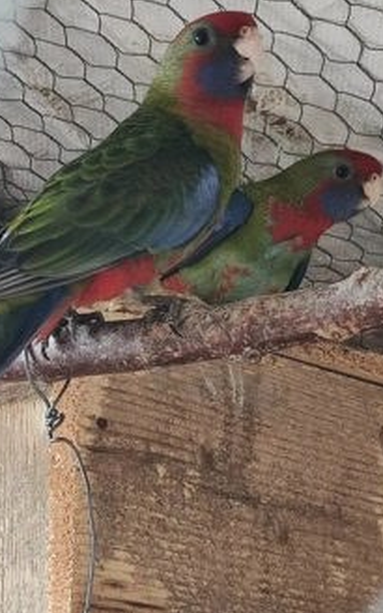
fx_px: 367
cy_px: 360
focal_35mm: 22
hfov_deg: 54.9
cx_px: 164
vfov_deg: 79.0
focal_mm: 4.74
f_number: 1.79
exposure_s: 1/50
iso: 544
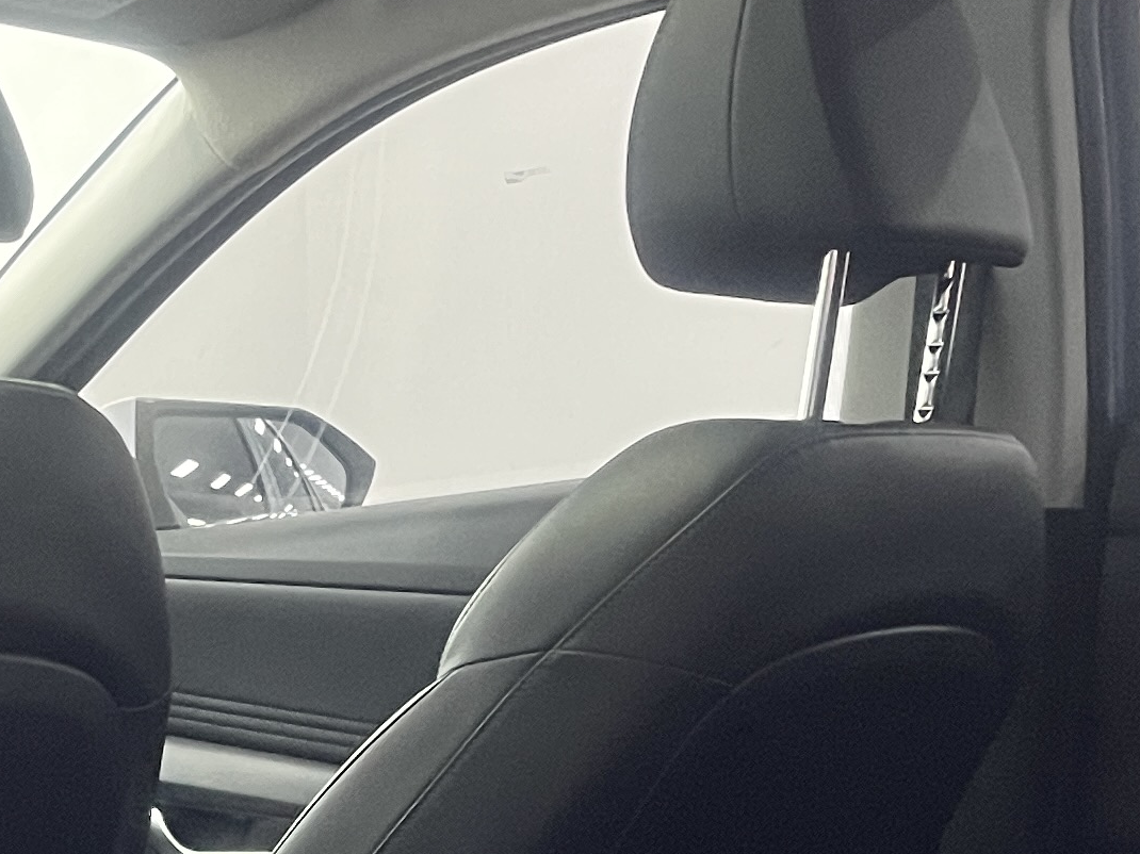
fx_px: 3227
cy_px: 981
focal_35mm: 98
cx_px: 209
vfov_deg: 14.7
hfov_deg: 19.8
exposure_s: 1/50
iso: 400
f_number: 1.6
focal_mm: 5.1
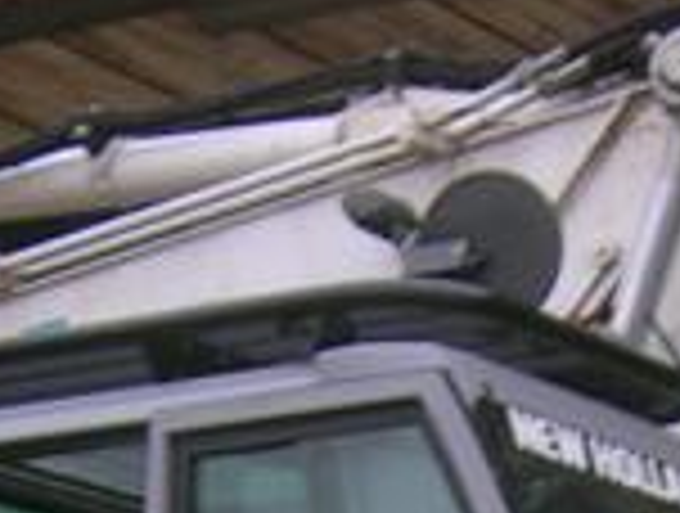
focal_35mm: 185
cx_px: 594
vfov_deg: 7.5
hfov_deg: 10.6
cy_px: 1260
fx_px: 3643
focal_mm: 5.4
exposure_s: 1/64.8
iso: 50
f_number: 2.8
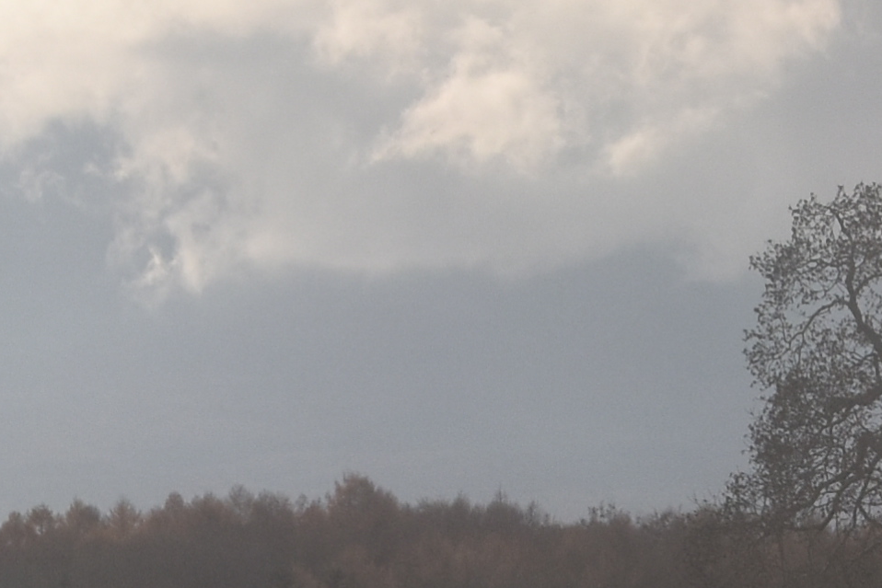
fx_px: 7133
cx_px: 824
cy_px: 780
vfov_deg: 4.7
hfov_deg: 7.1
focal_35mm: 291
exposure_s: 1/250
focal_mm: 31
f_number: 8
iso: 200
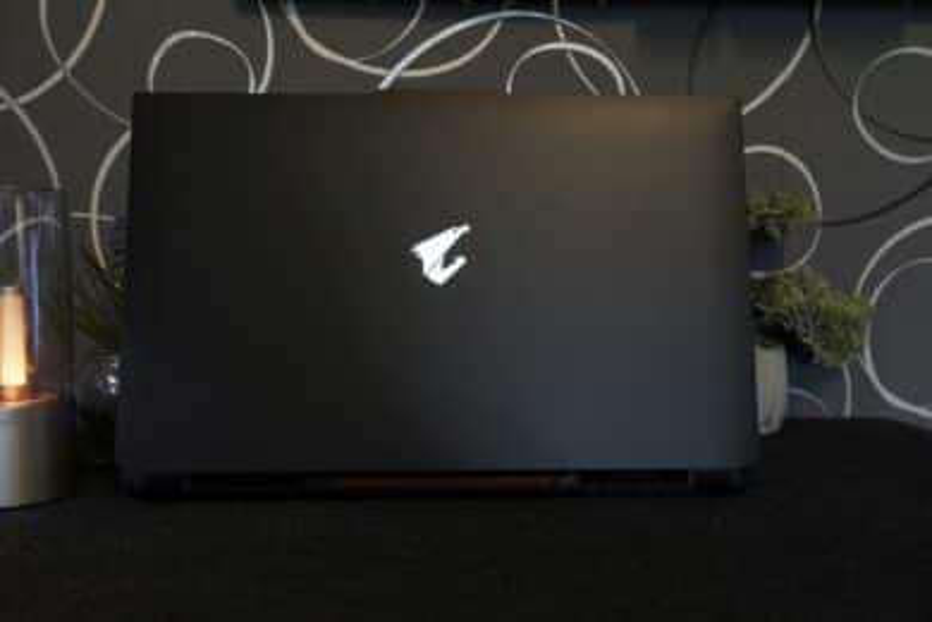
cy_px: 311
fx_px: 880
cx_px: 466
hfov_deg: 55.8
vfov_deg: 38.9
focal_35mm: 34
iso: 2500
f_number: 8
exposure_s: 1/40
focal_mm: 34
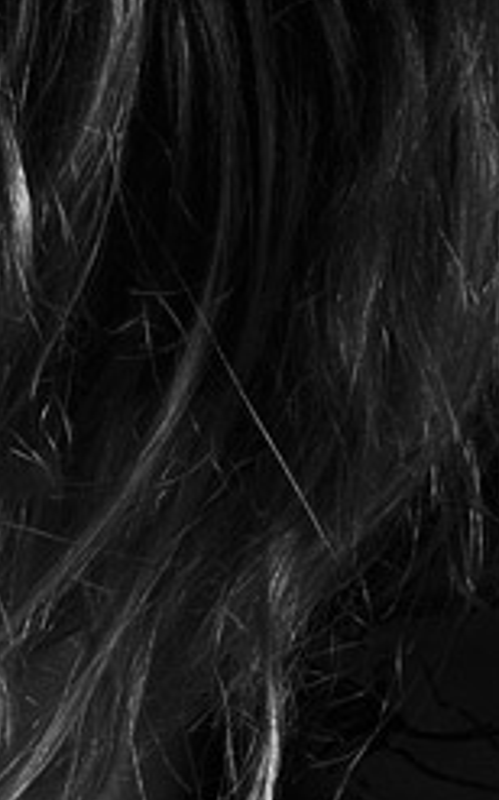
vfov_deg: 3.9
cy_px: -648
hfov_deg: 2.4
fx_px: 11727
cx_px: 677
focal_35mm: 538
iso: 200
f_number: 7.1
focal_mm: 58
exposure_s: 1/200
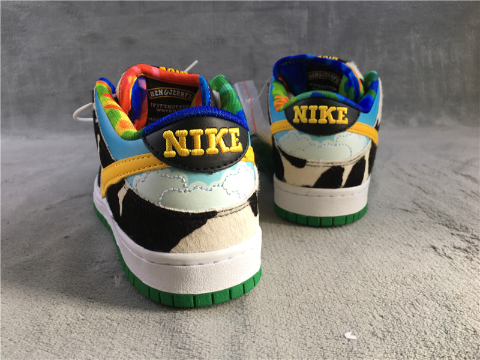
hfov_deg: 61.7
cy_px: 180
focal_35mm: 29
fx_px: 402
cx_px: 240
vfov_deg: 48.2
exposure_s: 1/50
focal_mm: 4.15
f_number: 2.2
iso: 32
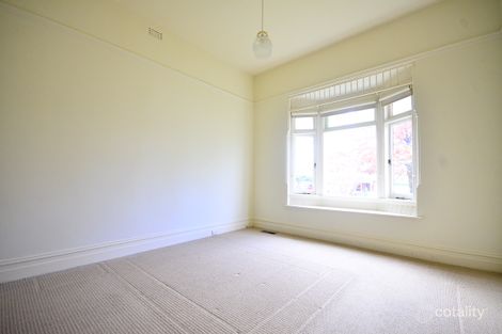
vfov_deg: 77.3
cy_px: 167
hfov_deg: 100.4
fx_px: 209
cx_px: 251
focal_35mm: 15
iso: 1250
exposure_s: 1/100
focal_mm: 10
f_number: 5
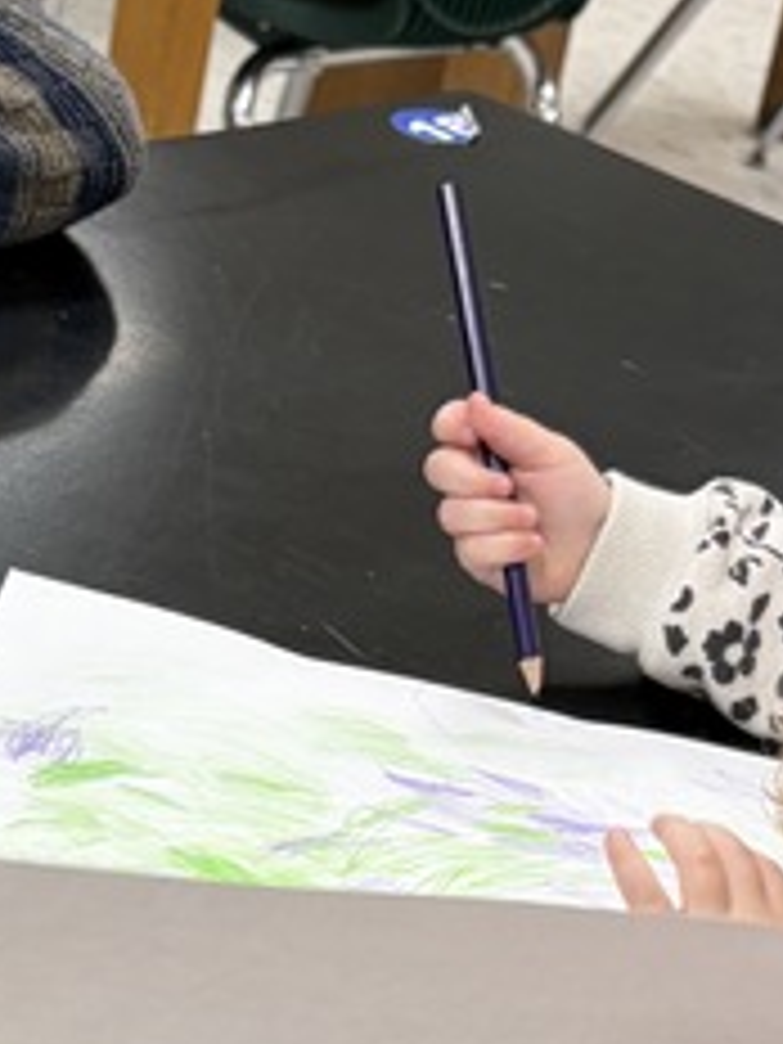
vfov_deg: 16.4
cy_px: 1256
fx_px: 3468
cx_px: -32
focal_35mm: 115
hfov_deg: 12.7
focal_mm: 5.96
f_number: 1.6
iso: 80
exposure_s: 1/60
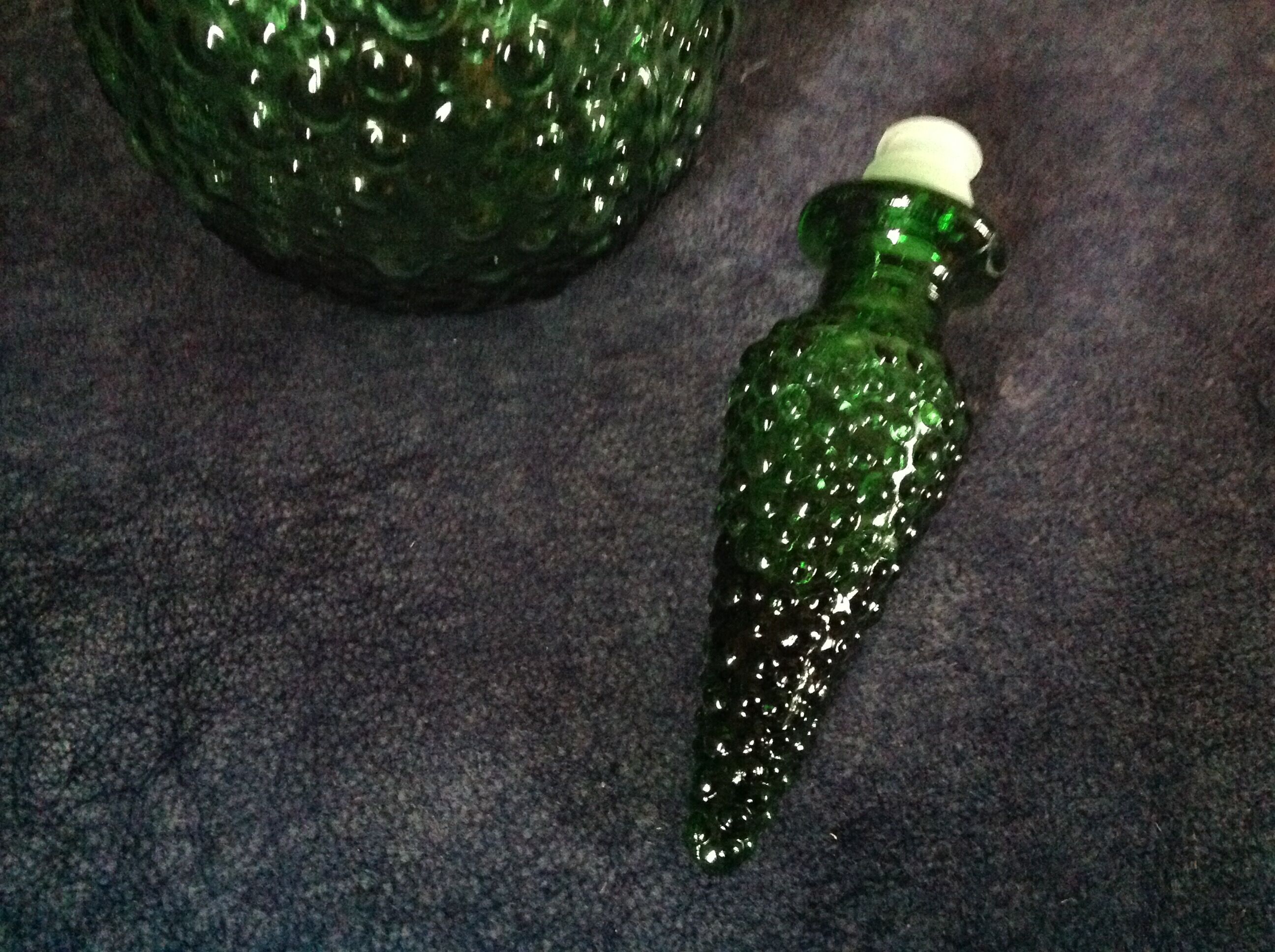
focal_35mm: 35
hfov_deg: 52.7
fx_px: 1287
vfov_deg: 40.6
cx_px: 638
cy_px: 476
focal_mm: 4.28
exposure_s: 1/15
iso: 800
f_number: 2.4
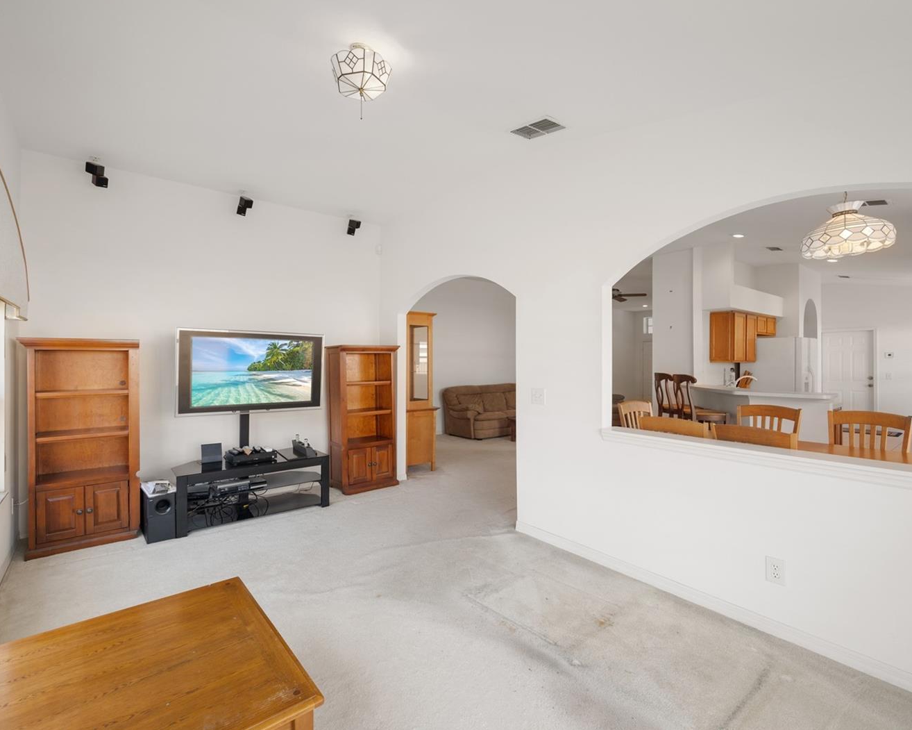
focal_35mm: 16
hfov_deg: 93.0
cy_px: 364
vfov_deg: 80.4
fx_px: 432
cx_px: 426
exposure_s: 1/10
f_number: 6.3
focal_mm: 14
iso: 250
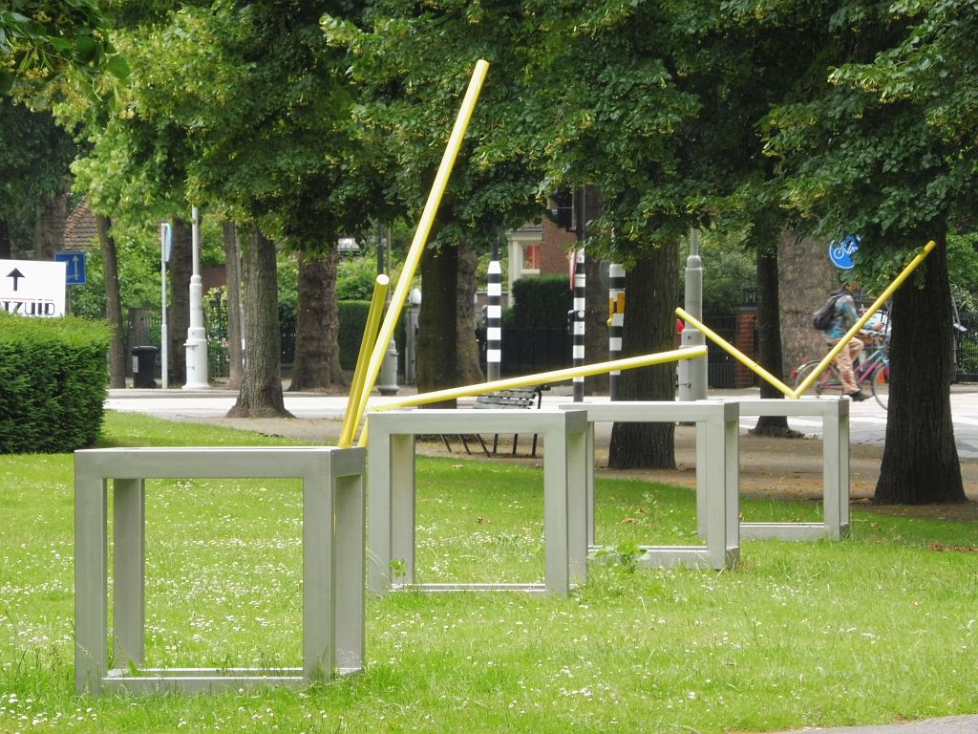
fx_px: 8815
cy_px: 367
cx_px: 489
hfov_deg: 6.4
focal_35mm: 312
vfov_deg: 4.8
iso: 250
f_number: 6.3
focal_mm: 55.7
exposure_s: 1/100
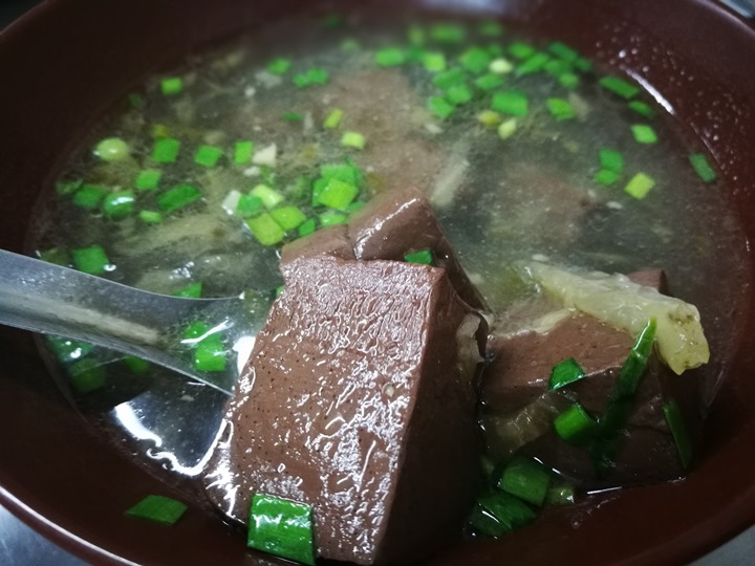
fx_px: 589
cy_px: 283
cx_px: 378
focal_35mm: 27
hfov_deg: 65.3
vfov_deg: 51.4
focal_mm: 4.5
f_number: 4
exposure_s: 1/20
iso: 640
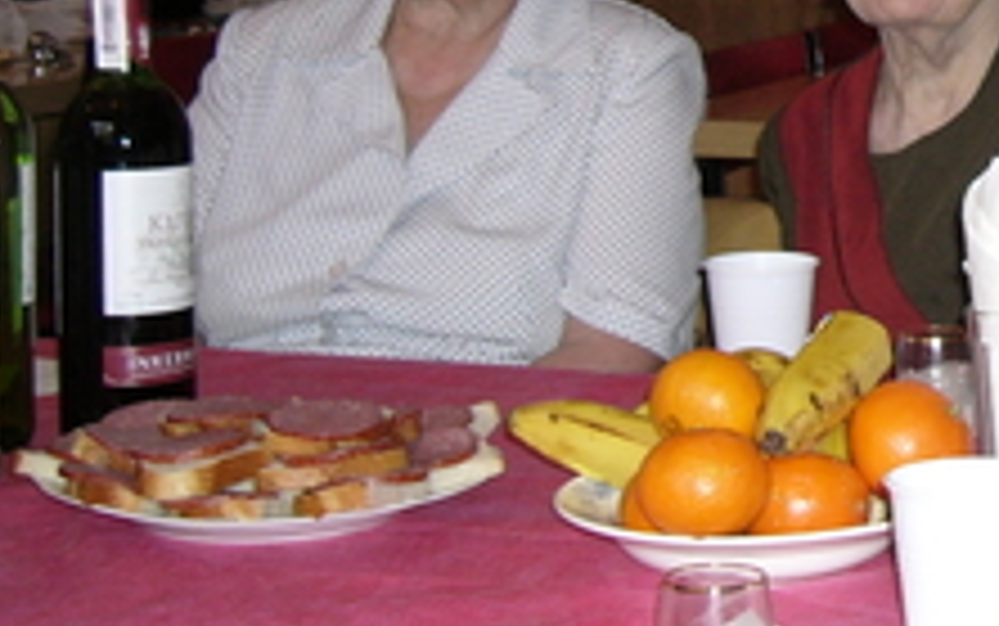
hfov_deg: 18.7
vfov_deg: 12.0
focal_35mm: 107
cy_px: -135
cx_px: 1084
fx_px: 2915
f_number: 2.8
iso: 100
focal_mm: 5.8
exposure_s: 1/60
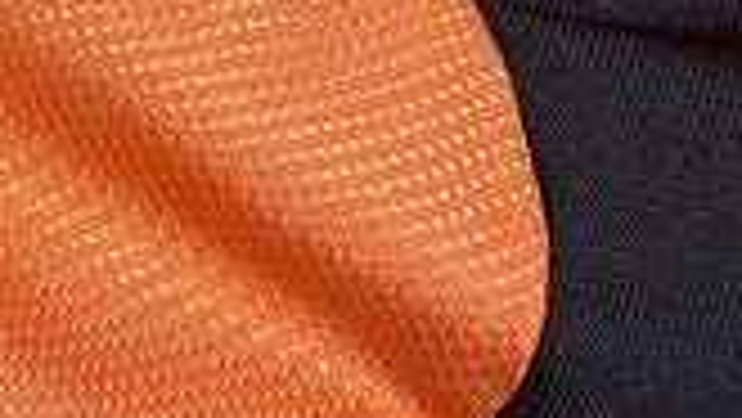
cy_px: -400
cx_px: -324
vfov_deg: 7.2
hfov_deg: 12.7
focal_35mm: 162
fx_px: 3189
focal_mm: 6.86
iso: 125
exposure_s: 1/60
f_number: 1.78
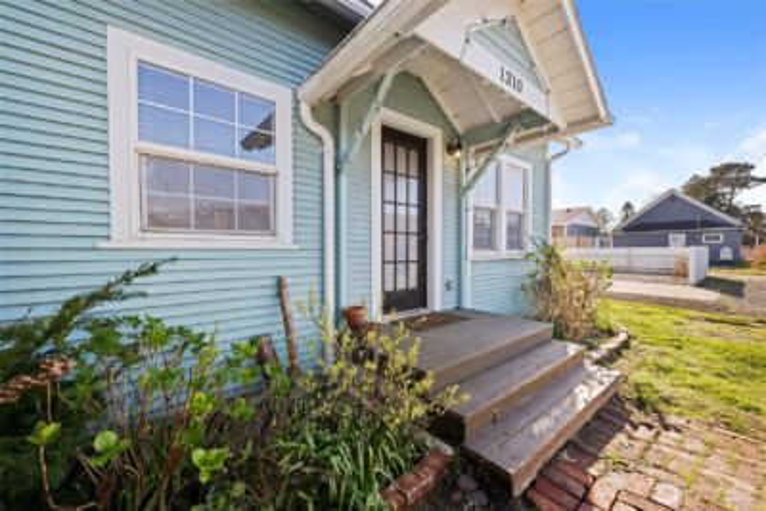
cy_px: 256
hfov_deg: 104.2
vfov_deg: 81.3
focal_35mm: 14
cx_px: 383
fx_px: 298
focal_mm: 14
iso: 400
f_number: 9
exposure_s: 1/60
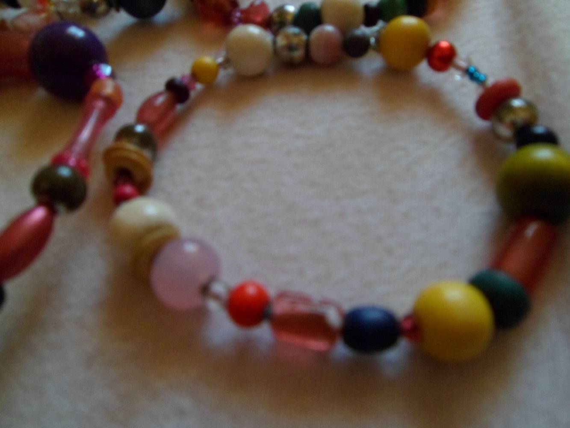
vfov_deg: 51.4
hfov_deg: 65.3
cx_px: 285
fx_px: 445
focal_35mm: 27
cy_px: 214
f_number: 3.3
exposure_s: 1/6
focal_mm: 4.9
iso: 400
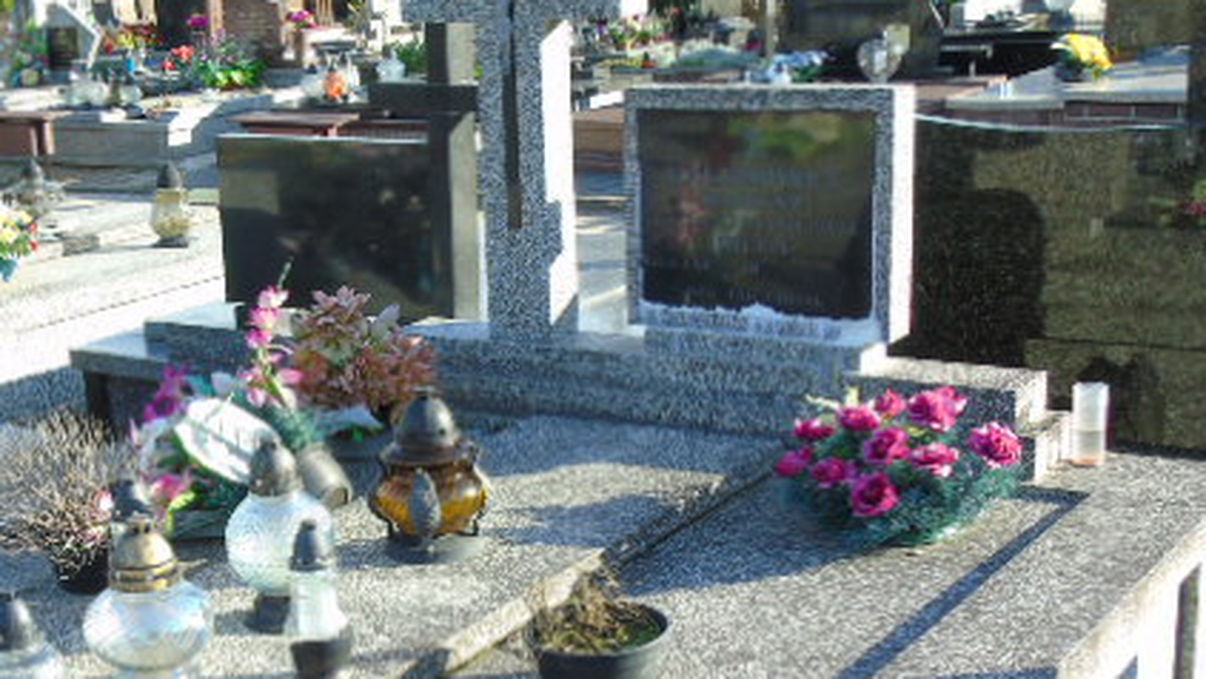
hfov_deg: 36.7
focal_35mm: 56
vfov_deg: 21.2
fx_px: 1791
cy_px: 534
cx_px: 362
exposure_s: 1/160
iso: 80
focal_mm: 6.1
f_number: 3.8
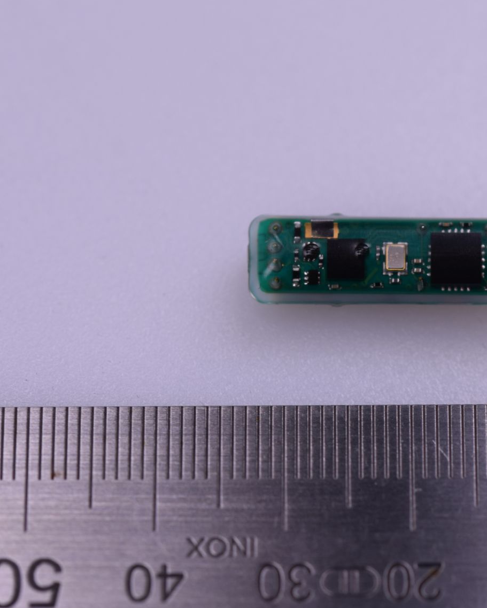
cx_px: 446
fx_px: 4210
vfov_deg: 8.3
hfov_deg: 6.6
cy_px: 304
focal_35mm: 234
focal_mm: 105
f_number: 5.6
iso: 200
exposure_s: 1/500
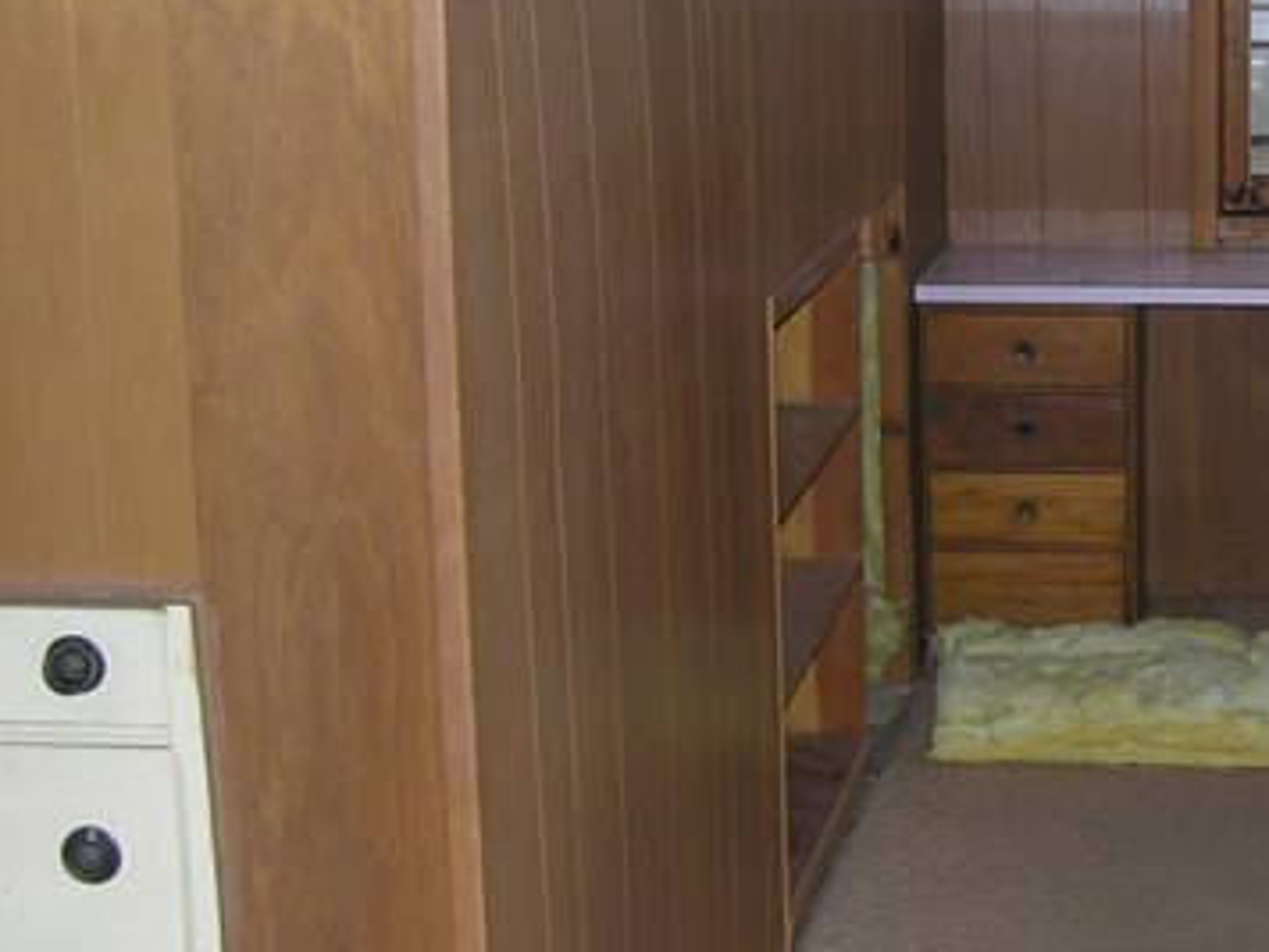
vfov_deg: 21.3
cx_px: 1251
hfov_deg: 26.7
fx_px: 2529
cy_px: 382
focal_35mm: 69
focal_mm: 6.1
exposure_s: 1/60.1
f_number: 2.6
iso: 63
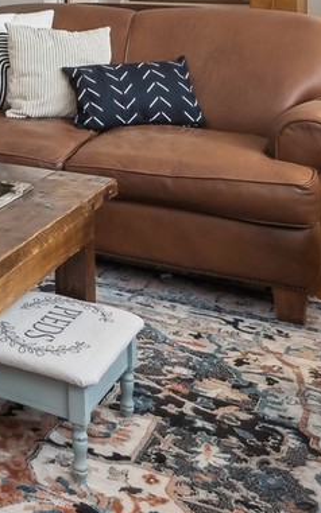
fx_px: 910
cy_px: -42
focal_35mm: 65
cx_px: -201
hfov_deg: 17.4
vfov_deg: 28.8
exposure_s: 1/30
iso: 200
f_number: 9.5
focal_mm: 15
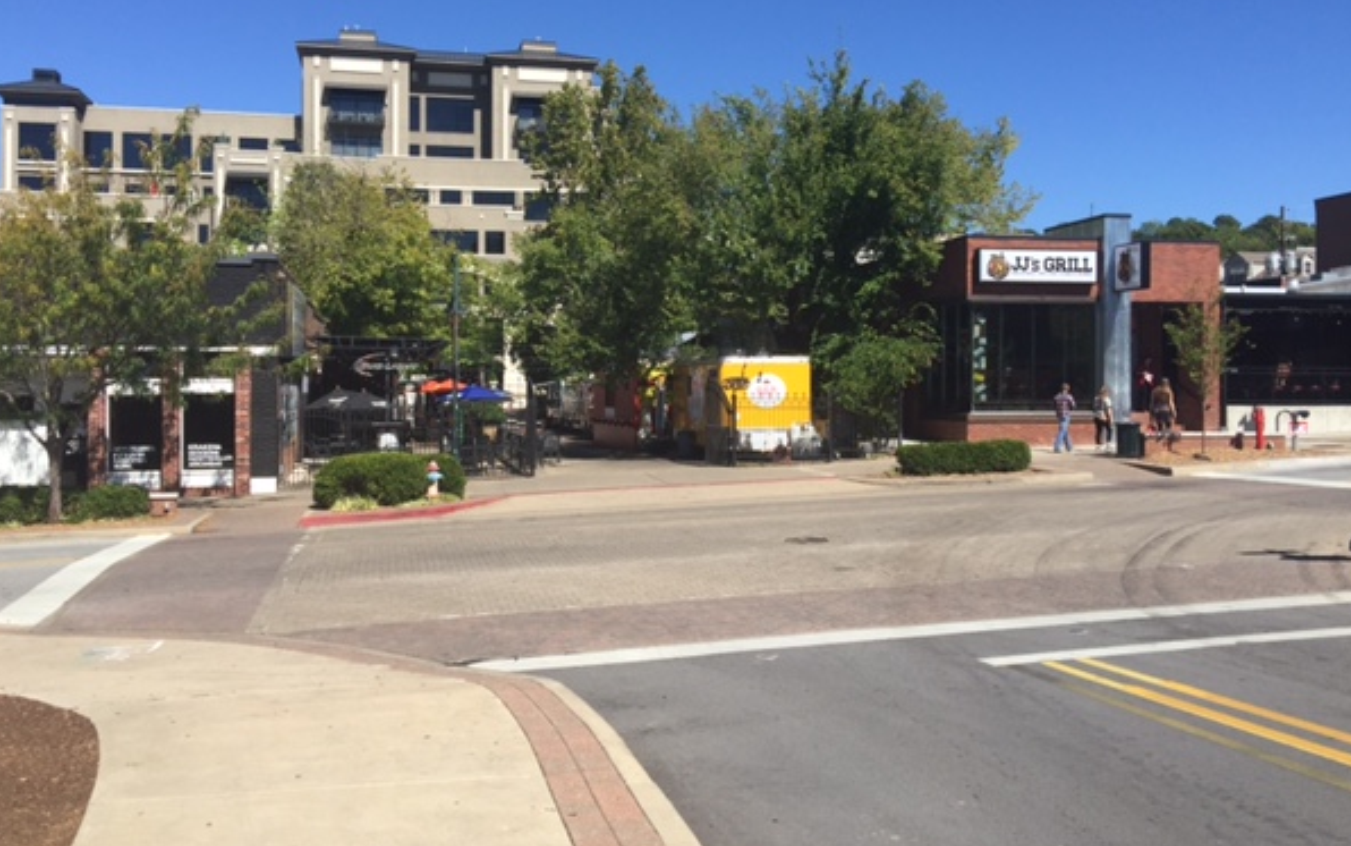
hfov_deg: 58.1
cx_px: 637
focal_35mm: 33
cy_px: 399
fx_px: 1215
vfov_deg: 38.3
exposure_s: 1/1883
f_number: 2.2
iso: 32
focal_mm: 4.15
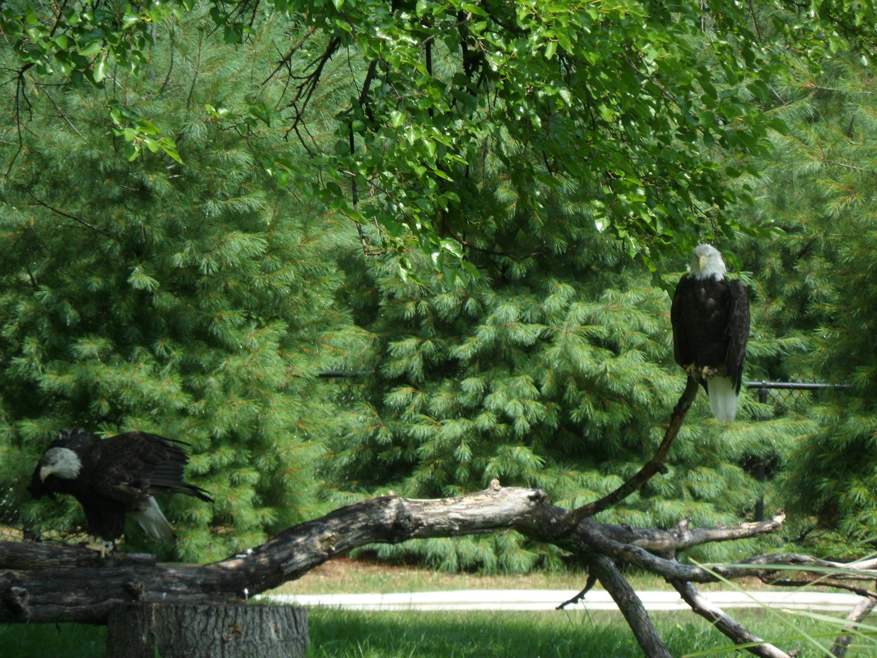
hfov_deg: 7.3
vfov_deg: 5.5
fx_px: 6840
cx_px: 438
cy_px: 329
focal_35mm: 270
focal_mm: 46.8
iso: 80
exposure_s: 1/250
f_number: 5.9
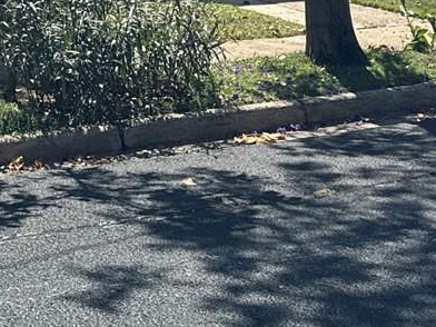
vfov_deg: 13.5
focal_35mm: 98
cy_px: -262
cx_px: -87
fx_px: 1234
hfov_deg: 18.9
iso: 80
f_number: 1.78
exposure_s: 1/4310
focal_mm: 6.76
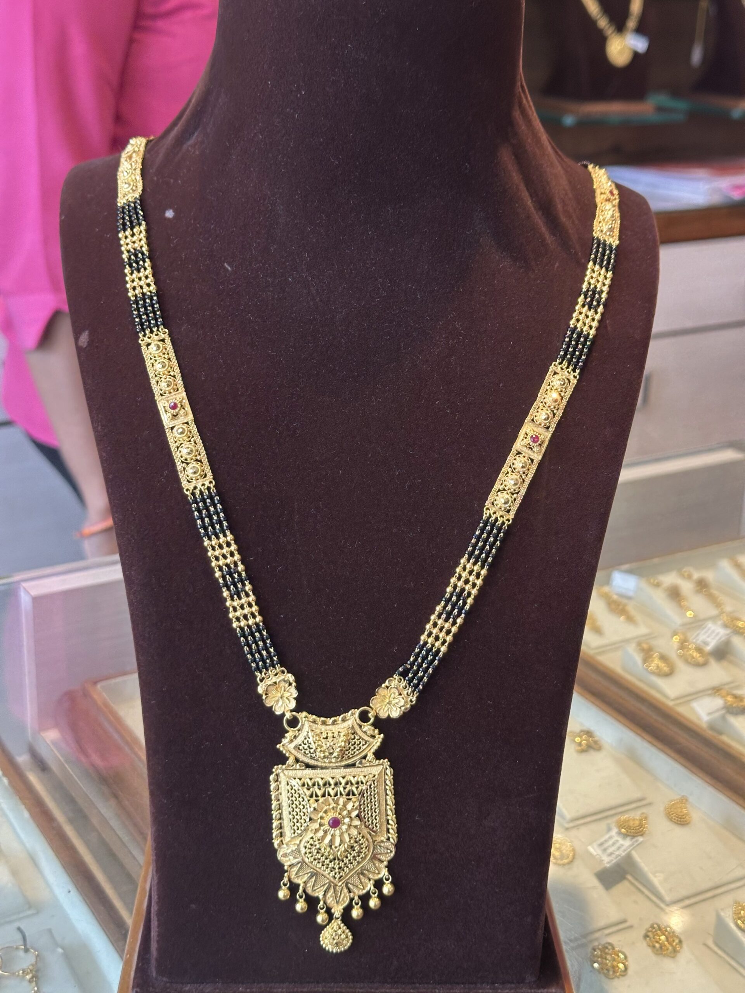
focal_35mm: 48
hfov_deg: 30.3
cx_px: 372
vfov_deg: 39.7
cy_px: 496
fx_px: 1377
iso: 80
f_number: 1.78
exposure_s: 1/100
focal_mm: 6.86
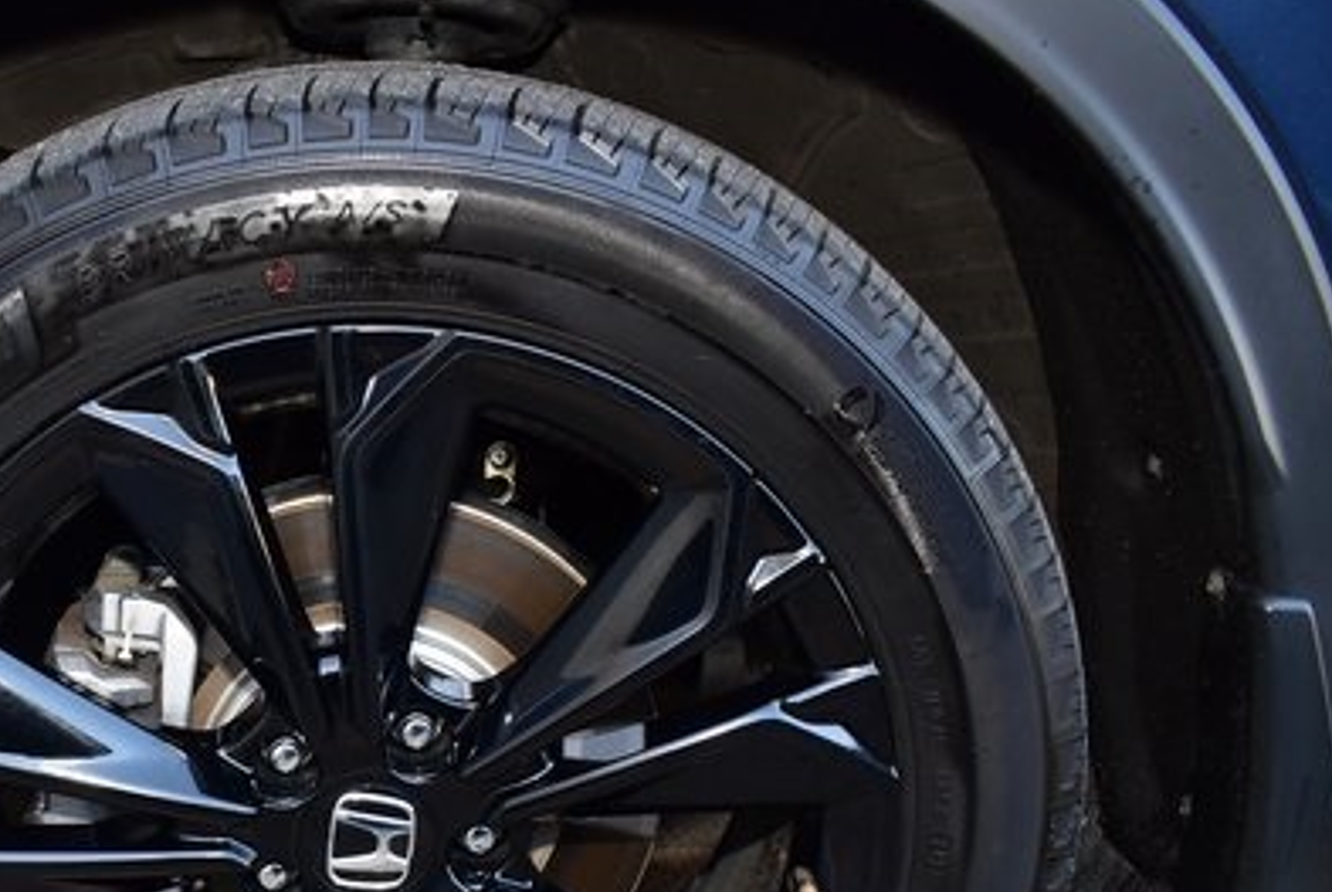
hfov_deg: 42.9
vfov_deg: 29.9
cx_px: 315
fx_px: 1630
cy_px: 705
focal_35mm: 44
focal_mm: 18
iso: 400
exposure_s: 1/60
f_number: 5.6
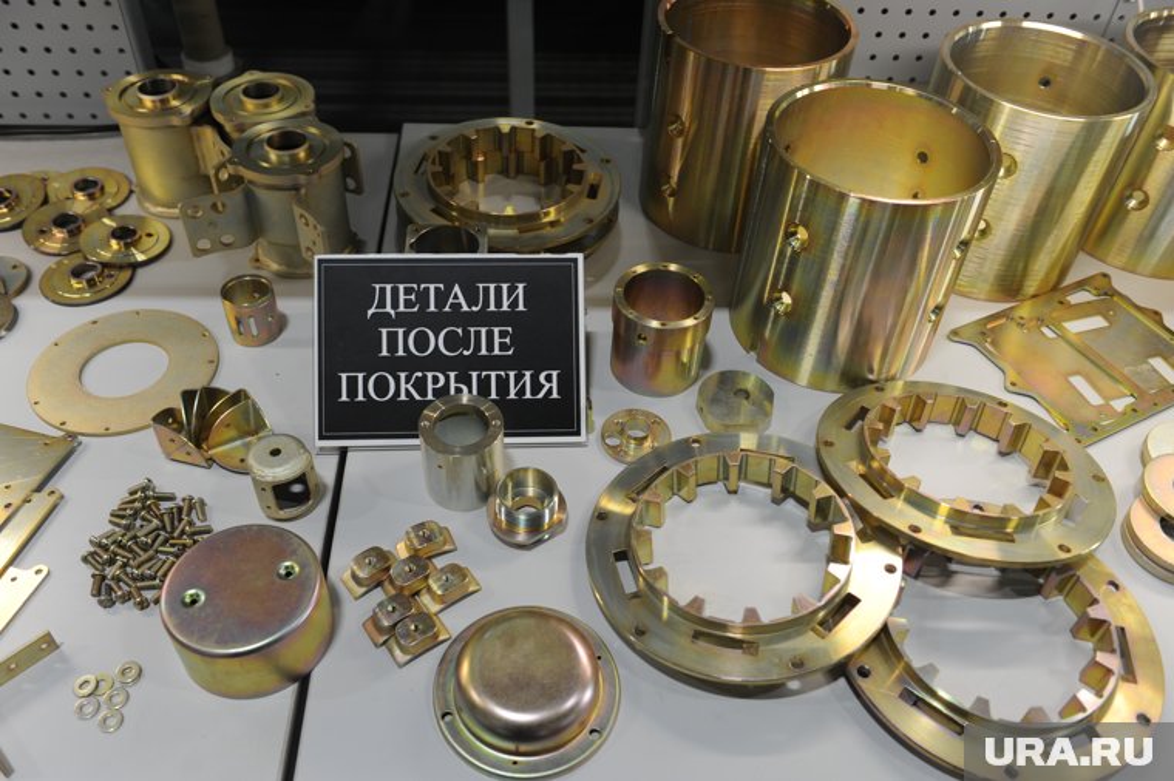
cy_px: 390
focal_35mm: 32
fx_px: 1043
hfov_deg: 58.7
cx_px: 587
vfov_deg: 41.1
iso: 800
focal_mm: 32
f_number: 4.5
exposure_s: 1/100
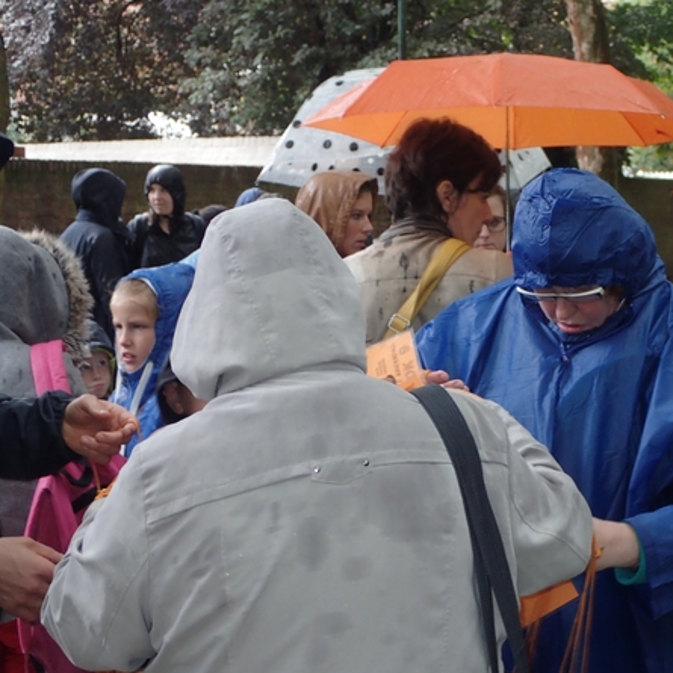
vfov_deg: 25.4
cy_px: 336
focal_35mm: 68
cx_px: 426
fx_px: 1496
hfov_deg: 25.3
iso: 320
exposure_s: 1/50
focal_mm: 10.29
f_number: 3.5
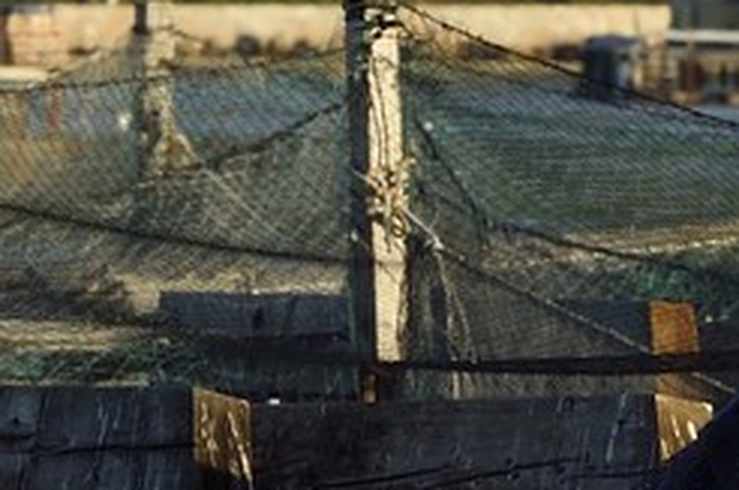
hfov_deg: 1.8
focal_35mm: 1139
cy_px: 66
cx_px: -1451
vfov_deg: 1.2
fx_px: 23336
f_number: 10
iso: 200
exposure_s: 1/250
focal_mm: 175
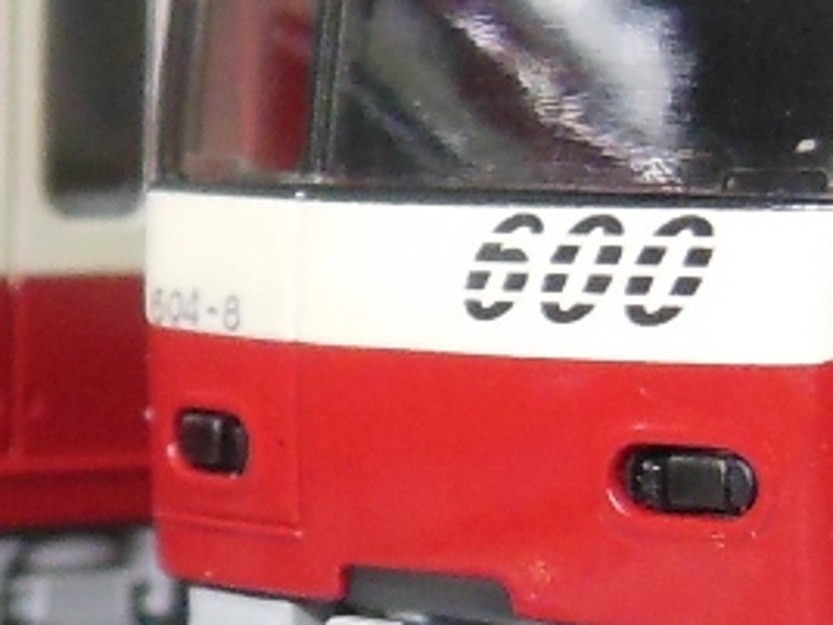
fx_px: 4476
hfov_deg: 10.1
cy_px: 208
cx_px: -612
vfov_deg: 8.0
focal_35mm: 186
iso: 400
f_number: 4.1
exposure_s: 1/25
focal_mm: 6.9
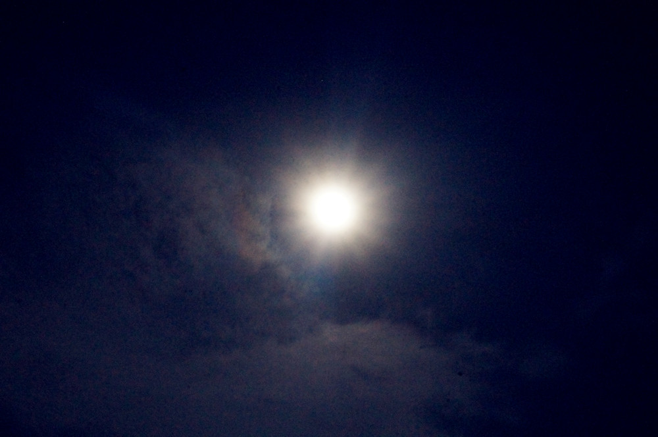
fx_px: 1506
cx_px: 329
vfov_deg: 16.5
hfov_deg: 24.6
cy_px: 218
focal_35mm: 82
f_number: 32
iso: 3200
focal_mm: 55
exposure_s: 8
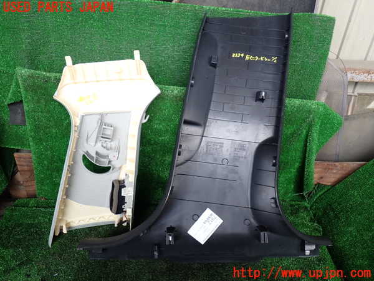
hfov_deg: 60.0
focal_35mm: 30
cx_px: 187
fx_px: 324
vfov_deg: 46.8
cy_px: 140
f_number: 2.3
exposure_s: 1/100
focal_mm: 5.4
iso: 100
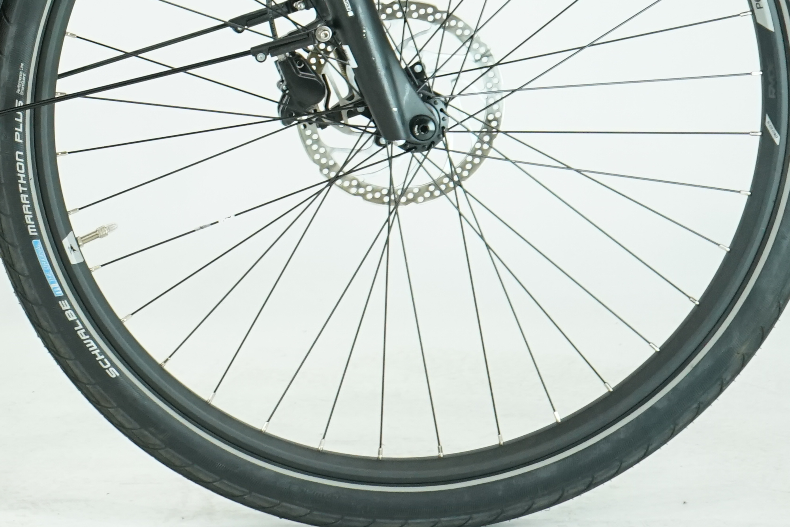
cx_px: -266
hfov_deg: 12.5
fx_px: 3489
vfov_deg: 8.5
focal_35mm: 159
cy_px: -182
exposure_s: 1/200
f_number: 5.6
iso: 1600
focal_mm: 53
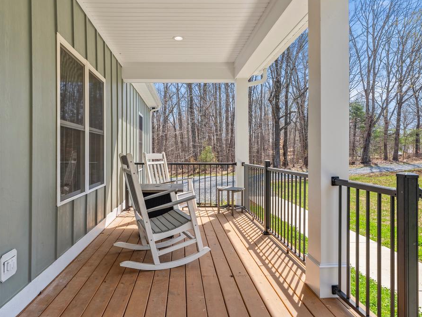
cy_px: 156
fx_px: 268
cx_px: 186
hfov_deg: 76.1
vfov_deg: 61.1
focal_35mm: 22
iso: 800
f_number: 8
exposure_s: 1/200
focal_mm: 20
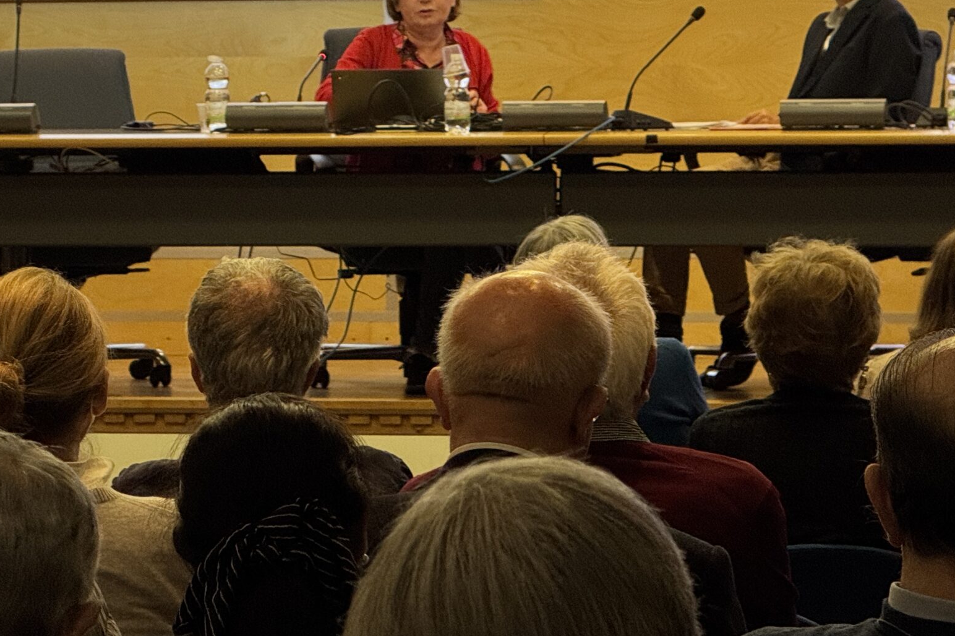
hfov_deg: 9.9
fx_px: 5490
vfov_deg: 6.6
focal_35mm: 207
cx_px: 380
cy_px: 262
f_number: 2.8
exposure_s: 1/50
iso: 200
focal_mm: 15.66
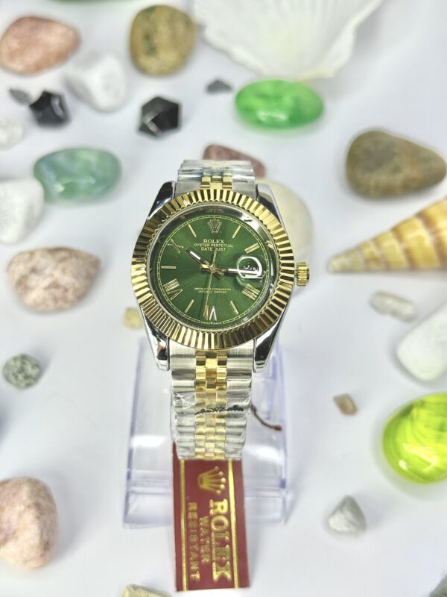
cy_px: 298
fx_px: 826
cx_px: 224
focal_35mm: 48
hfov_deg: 30.3
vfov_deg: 39.7
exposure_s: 1/340
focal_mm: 6.76
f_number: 1.78
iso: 64
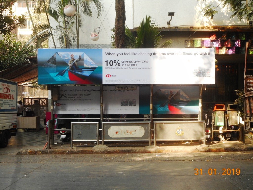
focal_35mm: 51
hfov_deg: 37.5
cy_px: 95
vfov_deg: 28.6
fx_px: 373
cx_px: 126
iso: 110
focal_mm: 9.1
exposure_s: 1/60
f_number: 4.9
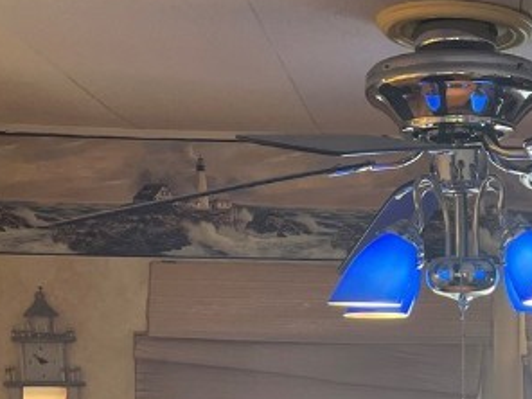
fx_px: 1383
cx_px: 537
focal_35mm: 90
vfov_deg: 15.0
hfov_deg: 21.0
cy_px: 624
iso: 80
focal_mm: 5.1
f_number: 1.6
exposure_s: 1/60
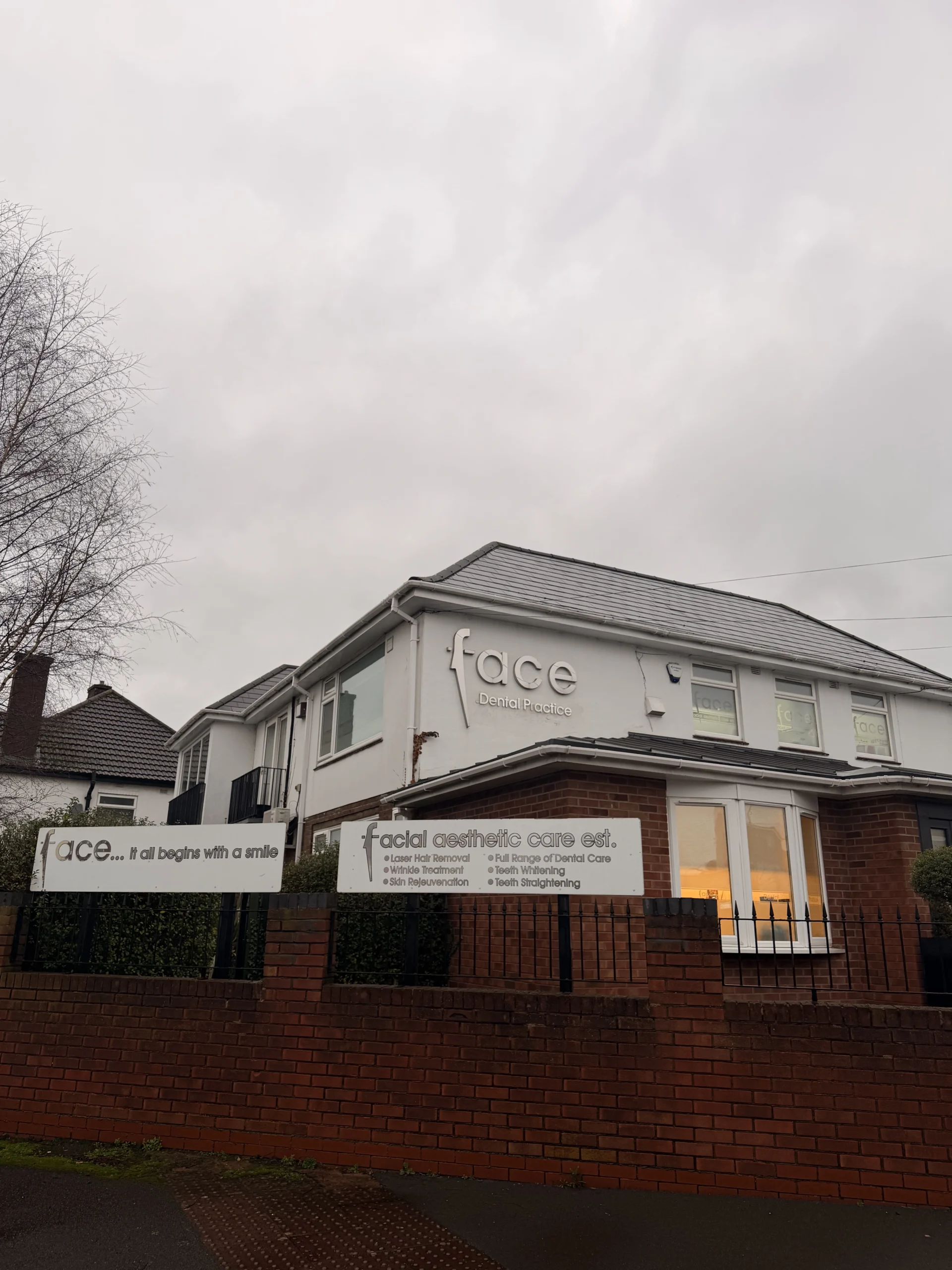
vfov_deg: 71.6
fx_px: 880
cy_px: 635
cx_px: 476
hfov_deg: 56.8
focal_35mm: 24
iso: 64
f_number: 1.78
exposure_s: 1/121
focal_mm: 6.76
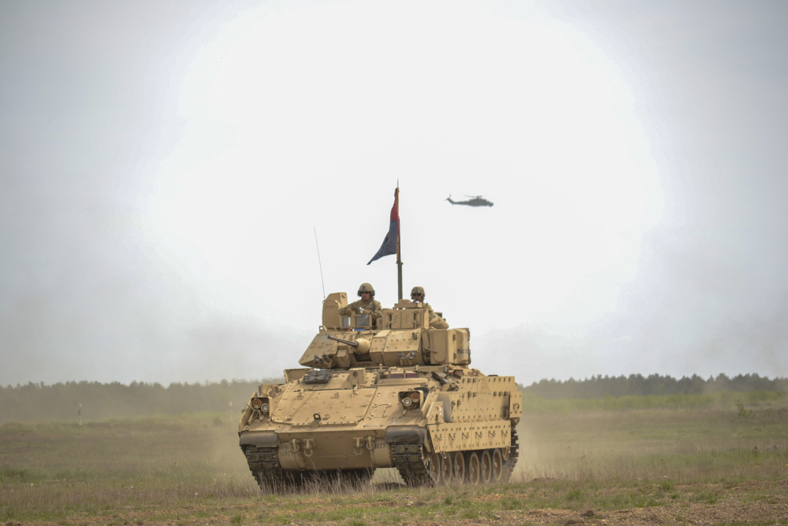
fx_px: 4006
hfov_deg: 11.2
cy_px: 263
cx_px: 394
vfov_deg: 7.5
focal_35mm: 183
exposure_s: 1/1250
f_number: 4.8
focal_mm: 122
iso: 400
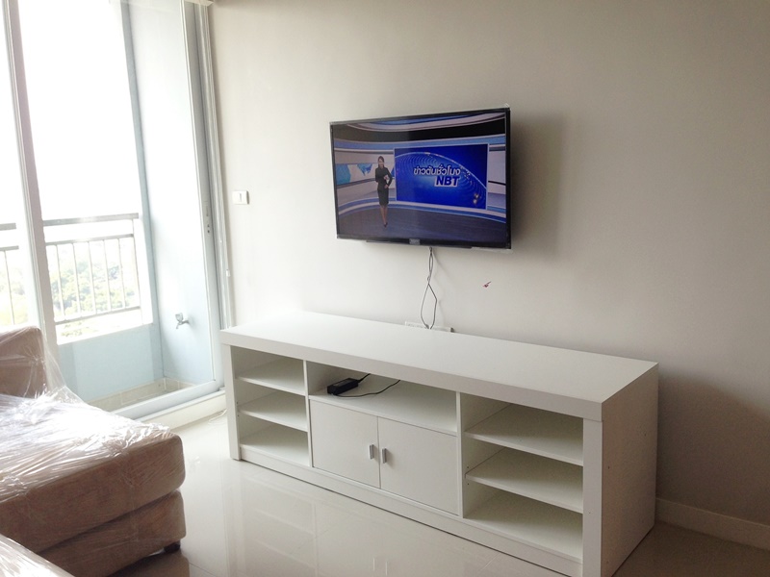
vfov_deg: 42.9
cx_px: 385
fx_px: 734
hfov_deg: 55.4
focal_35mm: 33
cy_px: 288
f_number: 2.4
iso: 64
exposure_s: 1/120
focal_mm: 4.12
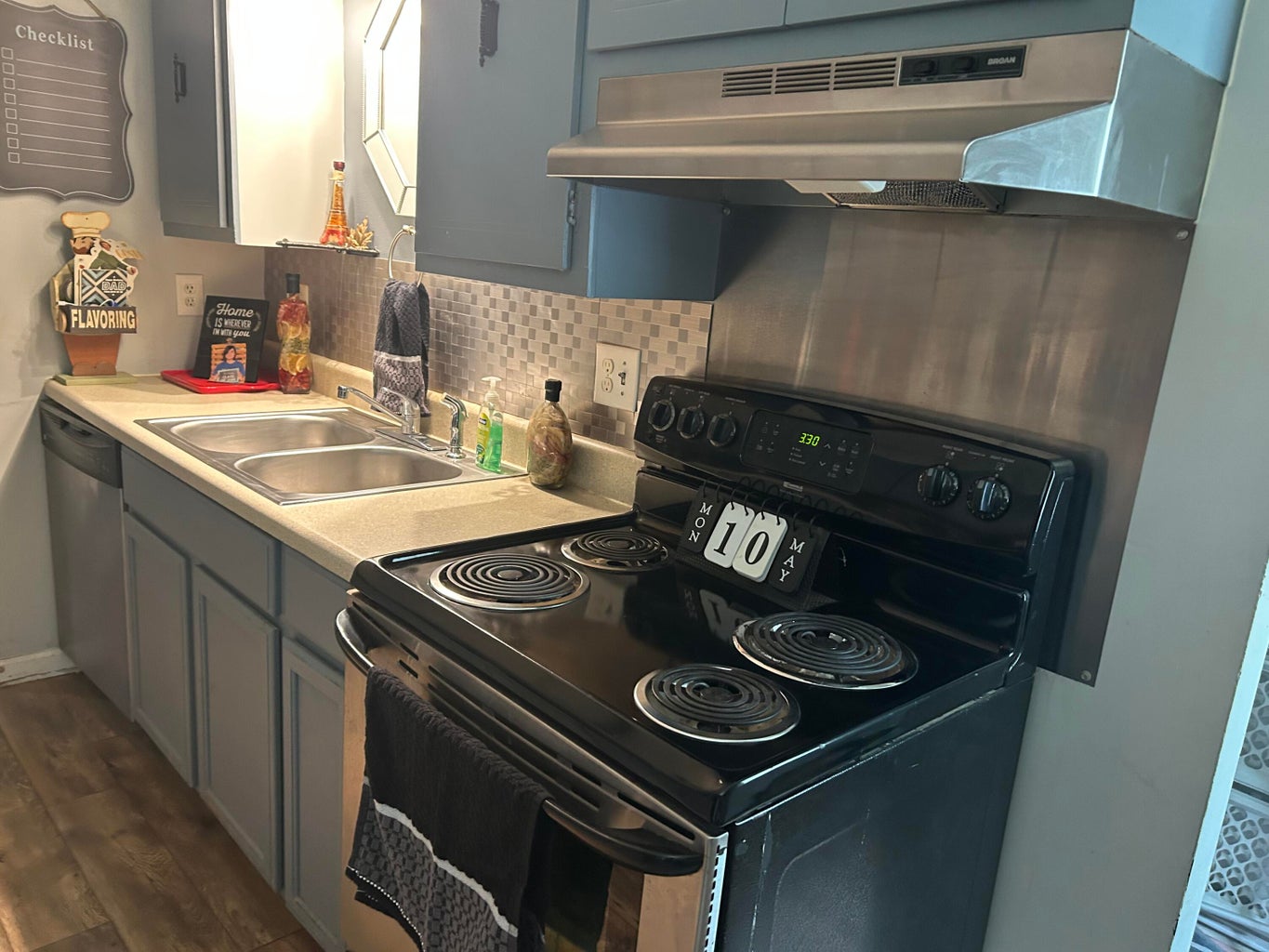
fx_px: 953
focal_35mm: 26
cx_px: 634
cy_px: 476
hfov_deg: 67.3
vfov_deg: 53.1
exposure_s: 1/40
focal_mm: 5.7
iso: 400
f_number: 1.5
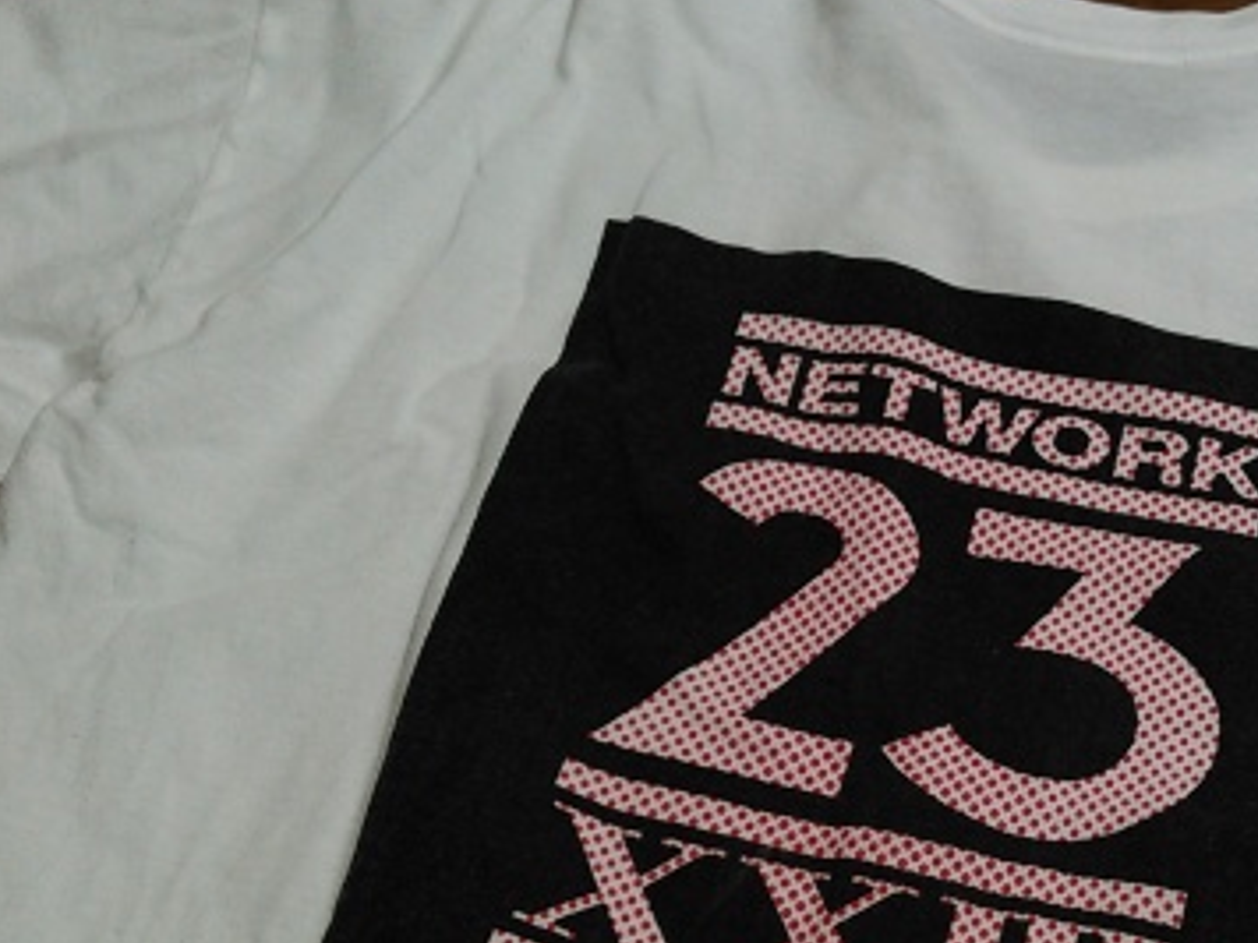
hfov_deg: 34.8
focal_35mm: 54
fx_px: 1962
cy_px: 689
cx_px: 944
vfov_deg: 26.7
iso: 250
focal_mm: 4
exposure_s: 1/15.1
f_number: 2.4
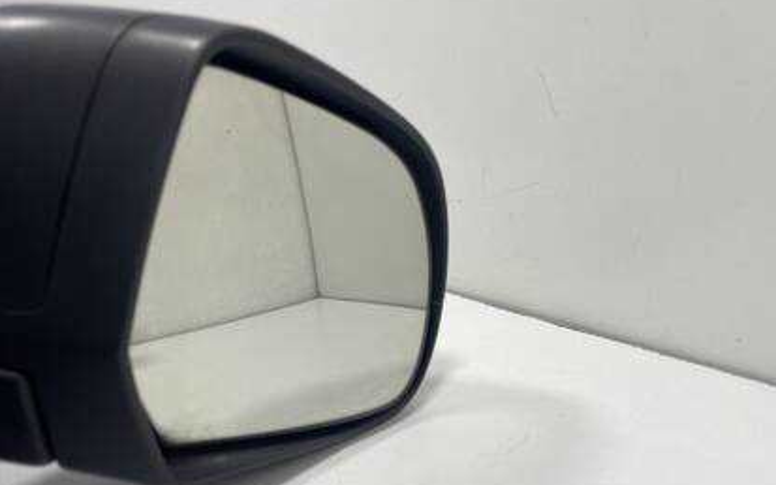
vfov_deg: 38.9
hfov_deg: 59.6
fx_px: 677
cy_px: 325
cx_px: 359
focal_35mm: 32
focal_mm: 4.2
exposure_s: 1/100
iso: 50
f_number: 1.6
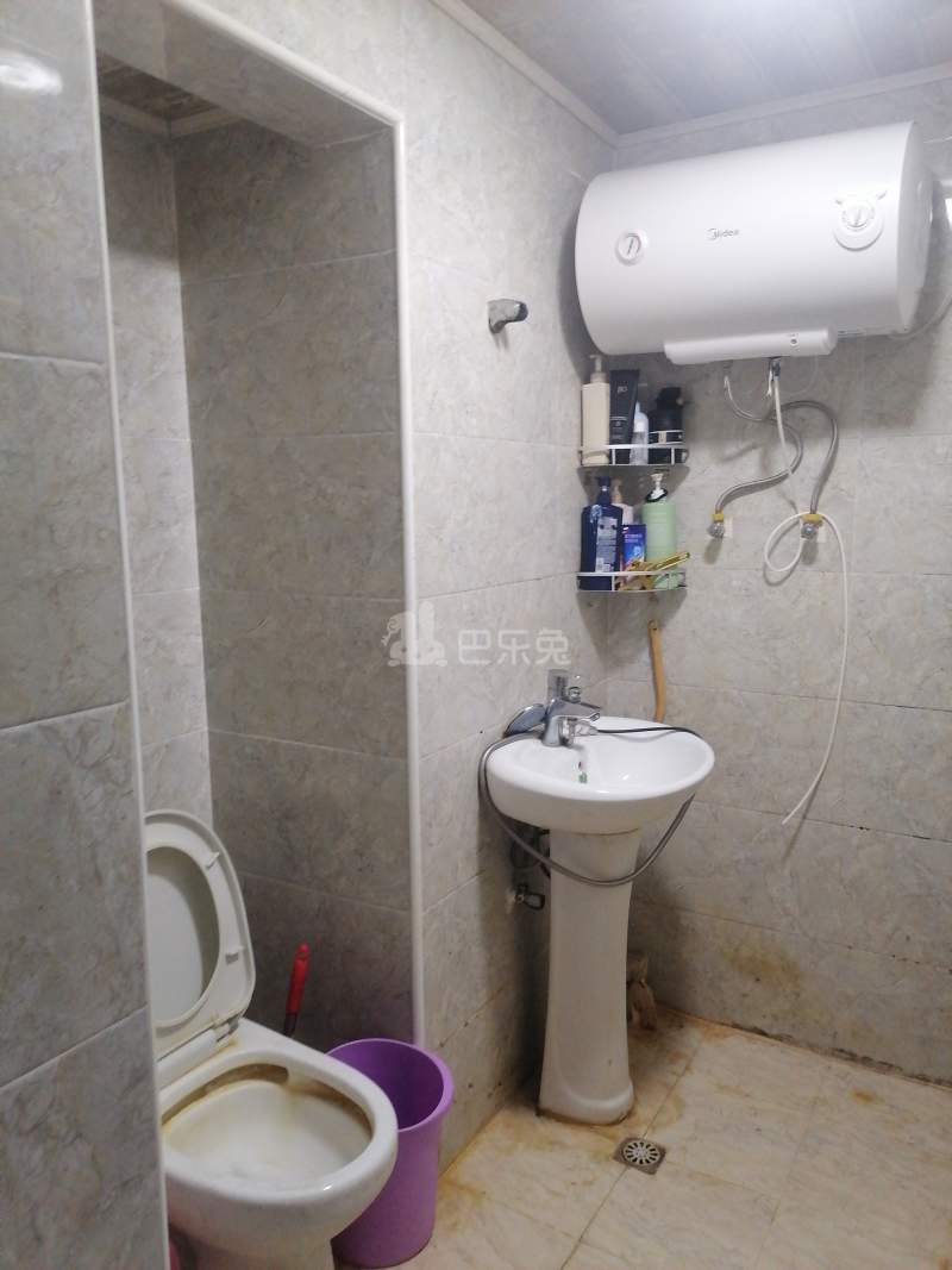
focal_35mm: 26
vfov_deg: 67.3
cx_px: 476
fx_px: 954
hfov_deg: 53.1
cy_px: 635
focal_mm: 5.3
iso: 400
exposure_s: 1/25
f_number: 1.8
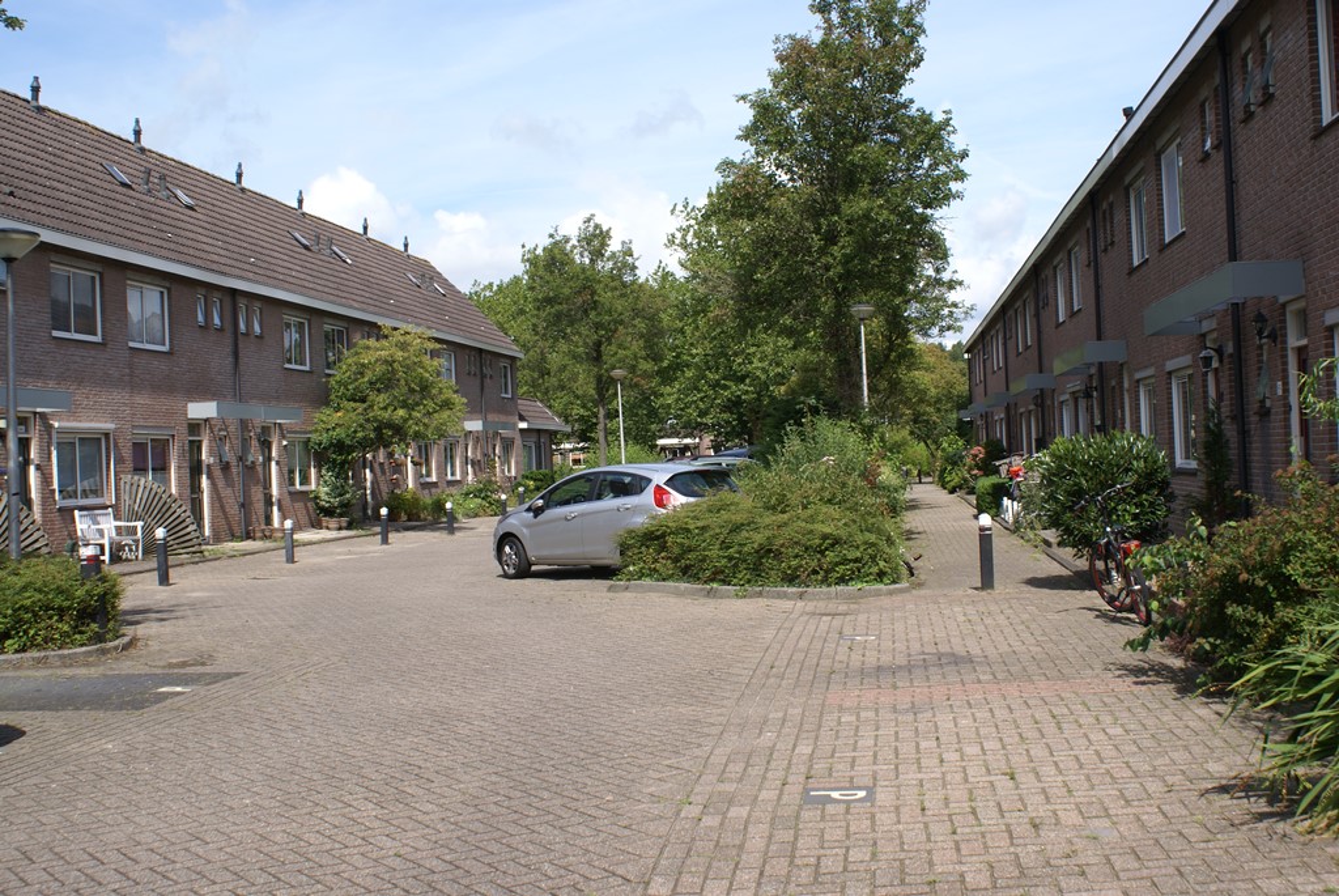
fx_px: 1564
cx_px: 670
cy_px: 448
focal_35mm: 42
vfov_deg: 32.0
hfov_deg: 46.4
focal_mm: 28
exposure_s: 1/160
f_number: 9
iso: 100
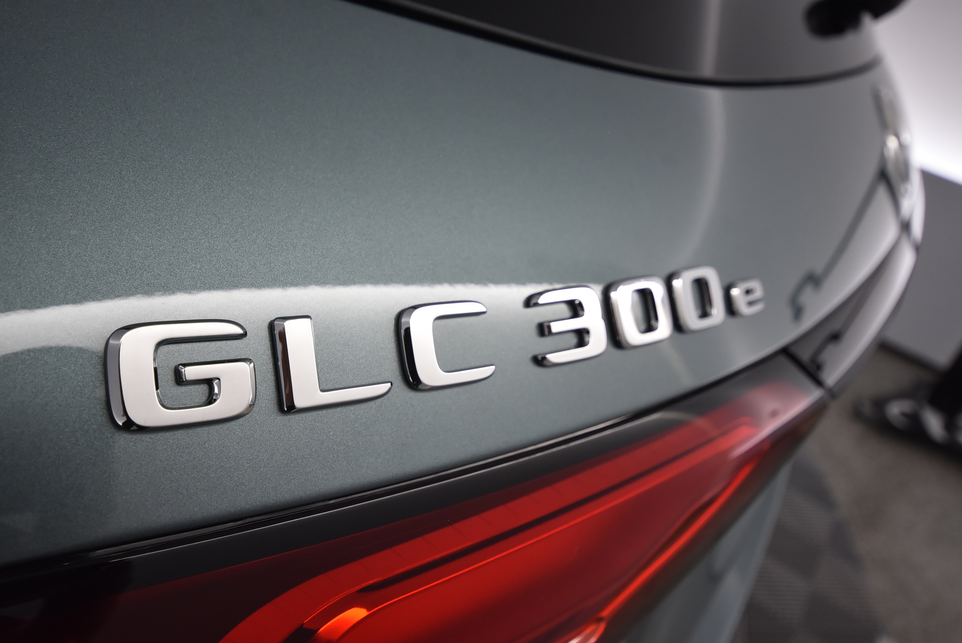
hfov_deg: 61.9
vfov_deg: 43.7
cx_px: 481
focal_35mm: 30
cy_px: 322
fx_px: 802
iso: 800
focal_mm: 20
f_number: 5.6
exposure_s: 1/60
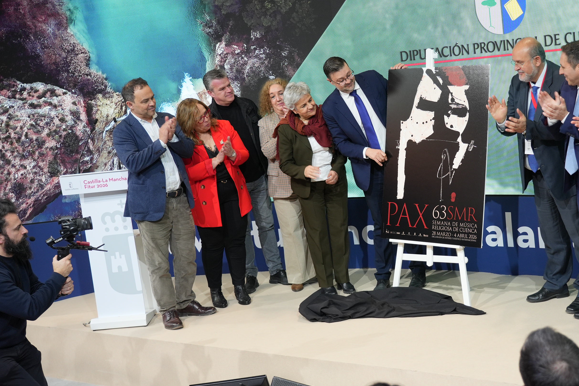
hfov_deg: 35.7
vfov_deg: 24.6
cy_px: 187
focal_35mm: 55
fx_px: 885
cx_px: 407
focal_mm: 38
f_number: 4
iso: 500
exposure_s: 1/160
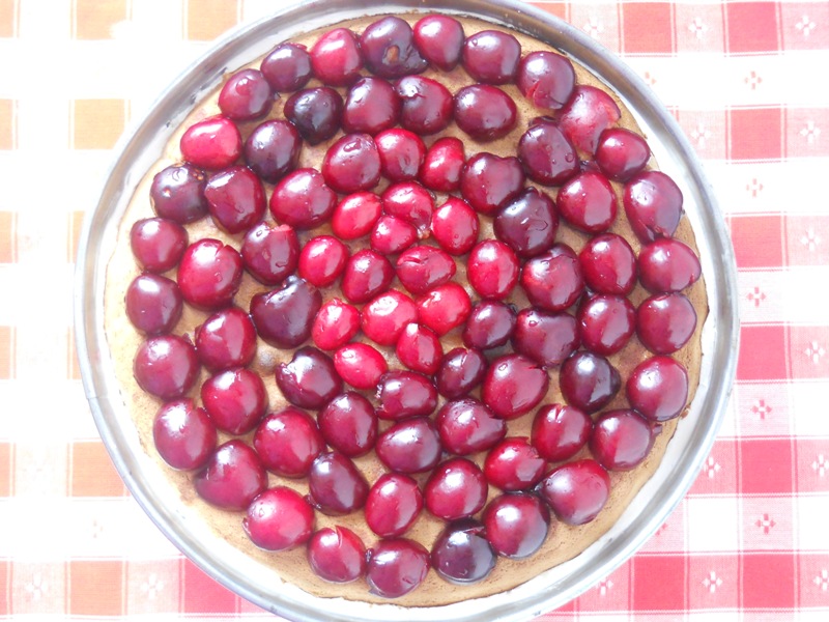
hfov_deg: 45.8
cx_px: 414
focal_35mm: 41
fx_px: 982
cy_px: 311
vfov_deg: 35.1
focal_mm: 6.72
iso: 400
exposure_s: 1/40
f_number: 3.1
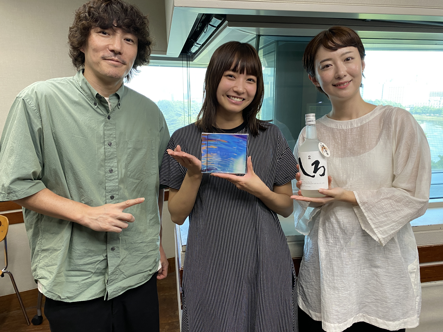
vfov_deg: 53.1
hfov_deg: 67.3
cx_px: 222
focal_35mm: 26
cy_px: 166
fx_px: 333
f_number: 1.8
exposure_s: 1/50
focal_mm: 4.25
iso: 125
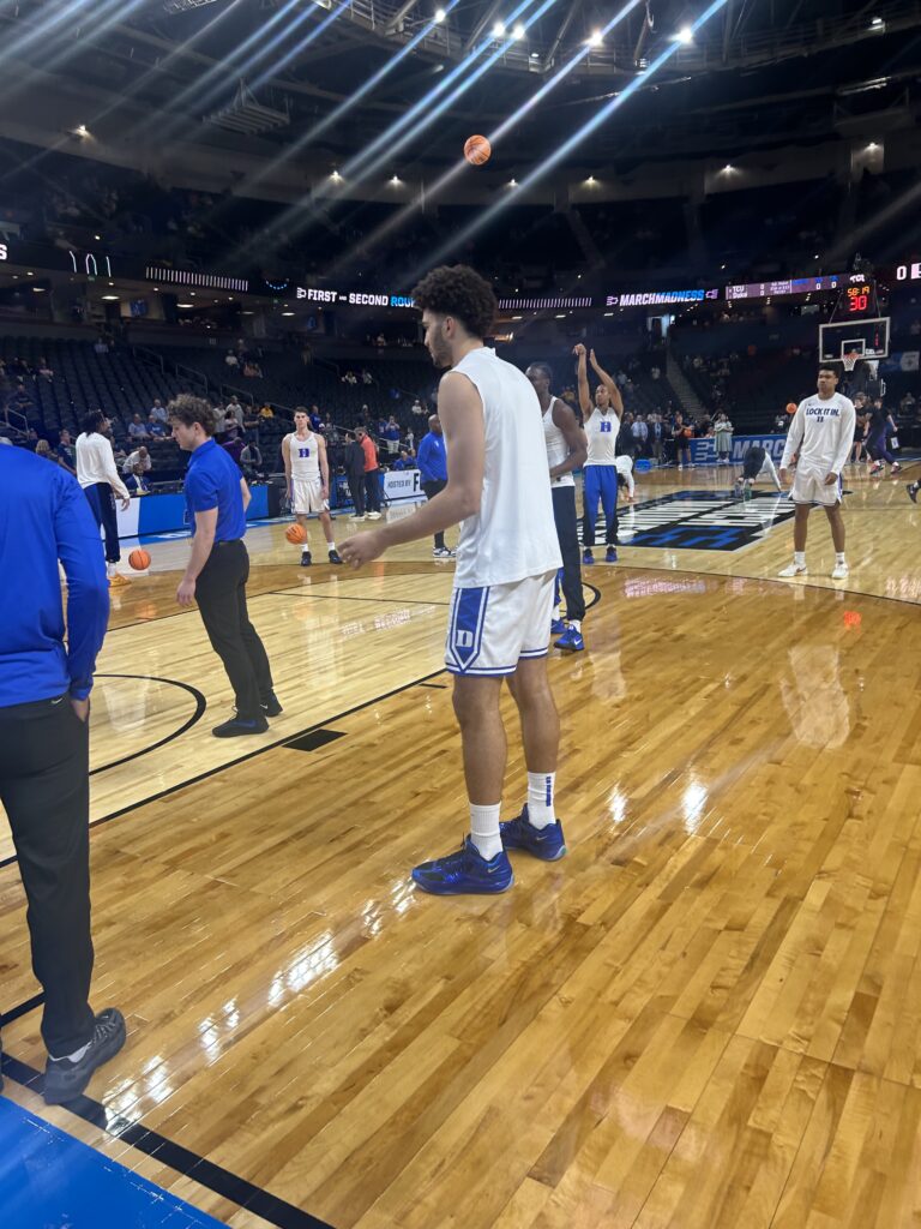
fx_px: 922
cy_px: 614
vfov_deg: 67.3
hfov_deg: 53.1
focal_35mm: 26
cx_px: 460
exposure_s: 1/148
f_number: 1.5
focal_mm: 5.7
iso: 32
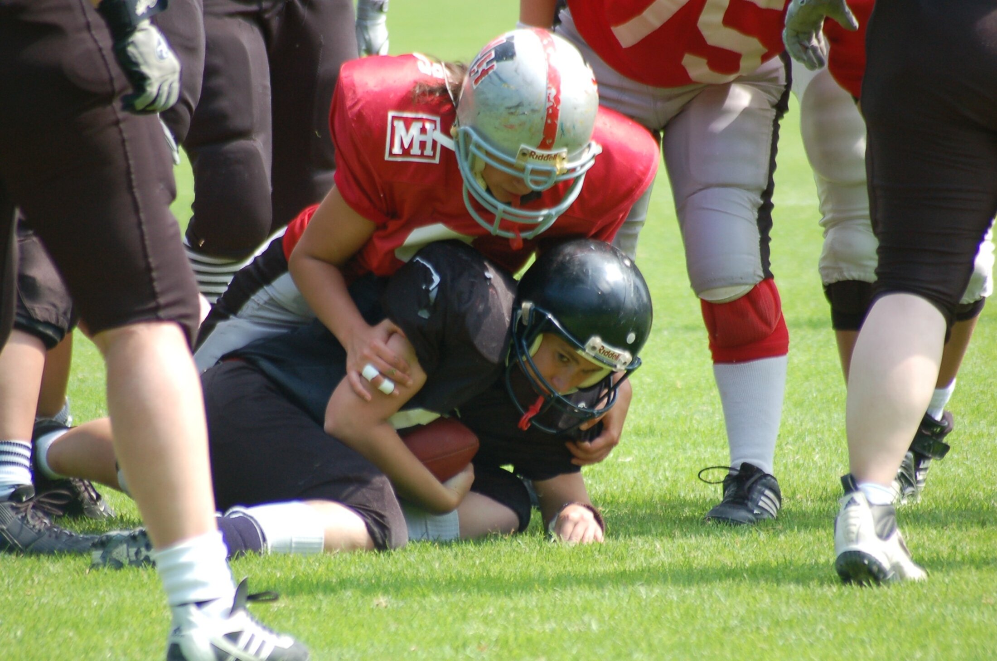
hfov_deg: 4.6
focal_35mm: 450
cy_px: 330
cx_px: 498
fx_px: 12439
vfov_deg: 3.0
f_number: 5.6
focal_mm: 300
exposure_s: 1/500
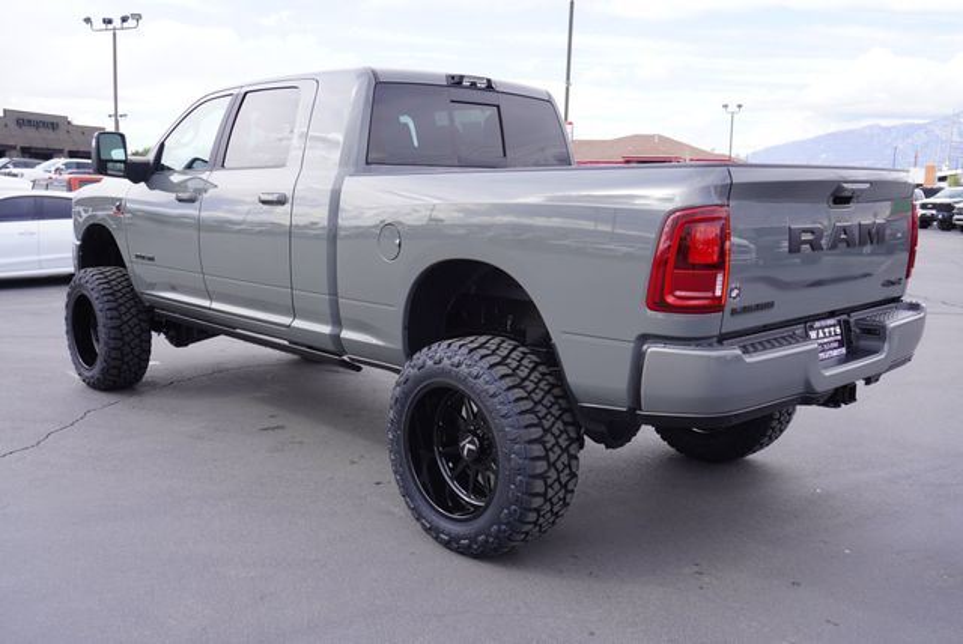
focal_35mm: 33
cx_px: 482
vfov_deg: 40.0
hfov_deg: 57.2
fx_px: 884
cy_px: 322
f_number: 7.1
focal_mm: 22
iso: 100
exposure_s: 1/100
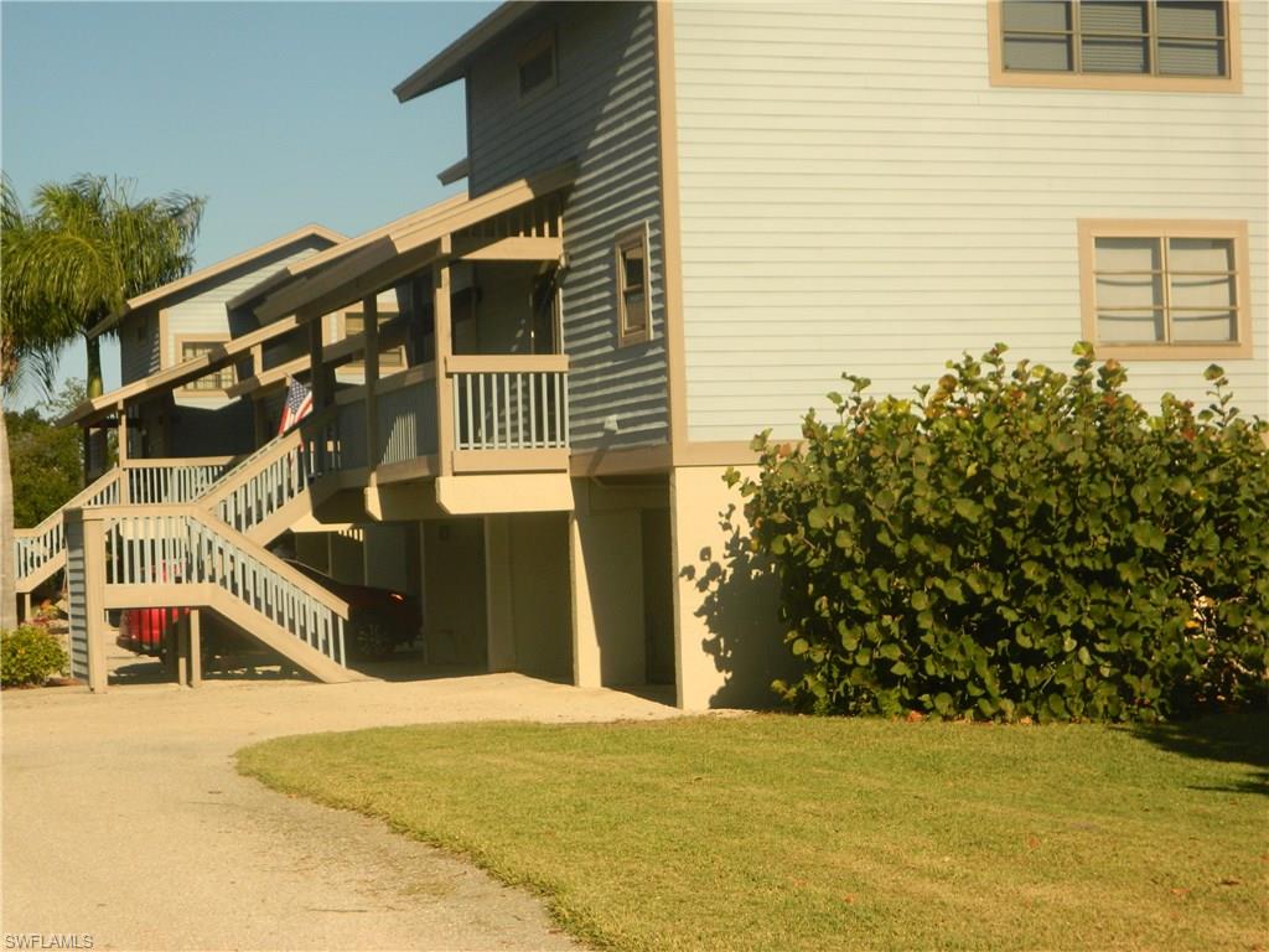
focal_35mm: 70
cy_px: 476
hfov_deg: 27.8
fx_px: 2566
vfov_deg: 21.0
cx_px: 634
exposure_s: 1/200
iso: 110
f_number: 11.4
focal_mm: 12.6
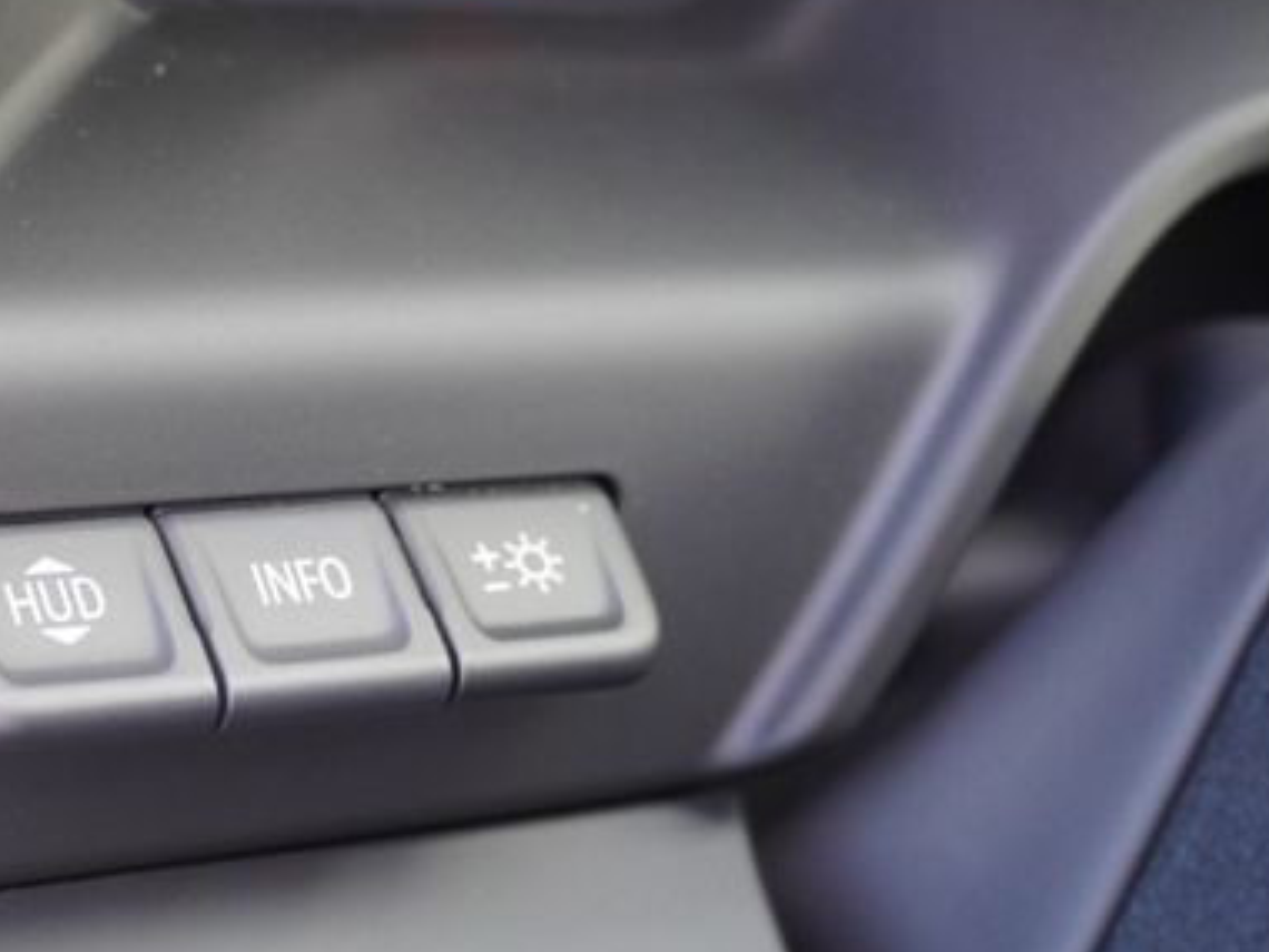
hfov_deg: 26.2
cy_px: 615
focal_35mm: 73
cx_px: 250
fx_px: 2676
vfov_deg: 20.1
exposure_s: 1/60
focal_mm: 30
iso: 1250
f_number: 5
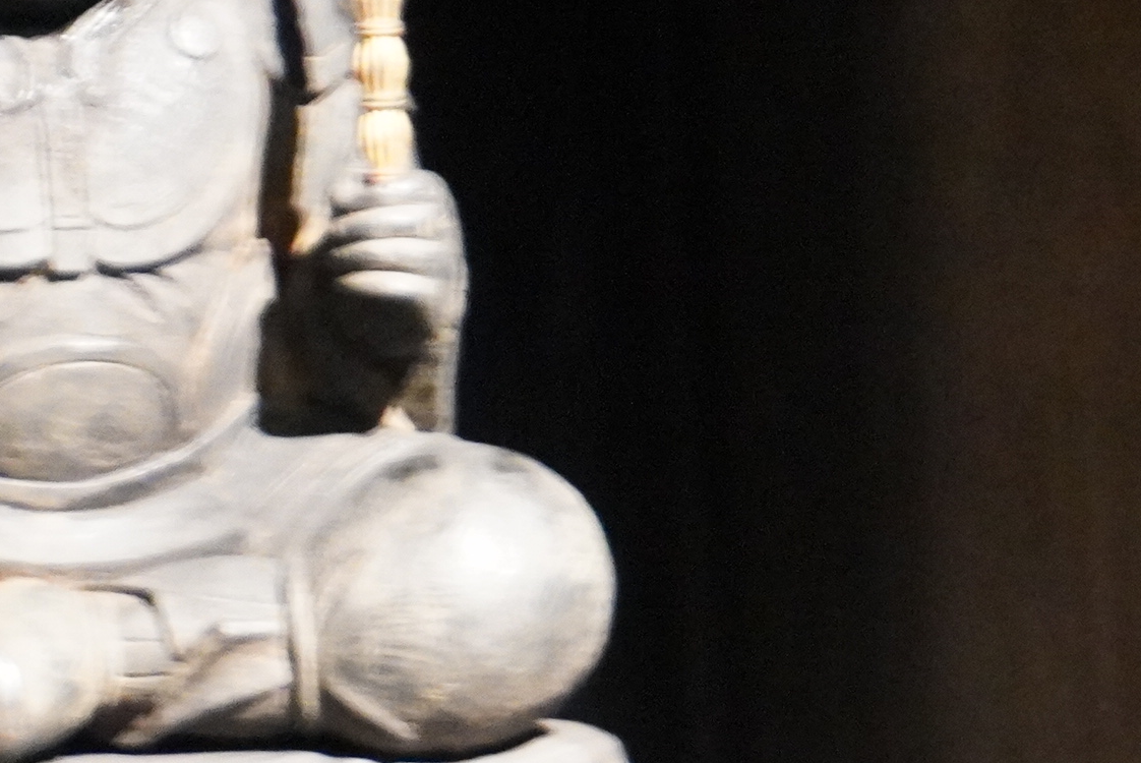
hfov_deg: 2.2
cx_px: 83
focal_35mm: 918
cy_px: 642
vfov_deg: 1.5
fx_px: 29117
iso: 6400
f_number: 6.3
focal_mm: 162
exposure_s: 1/8
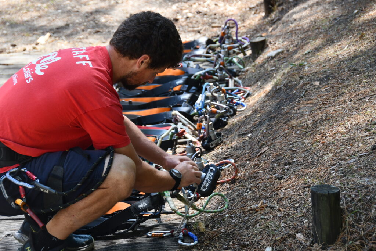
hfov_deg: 17.1
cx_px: 188
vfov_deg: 11.4
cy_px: 126
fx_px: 1253
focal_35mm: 120
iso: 400
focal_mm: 80
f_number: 5.6
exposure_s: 1/250
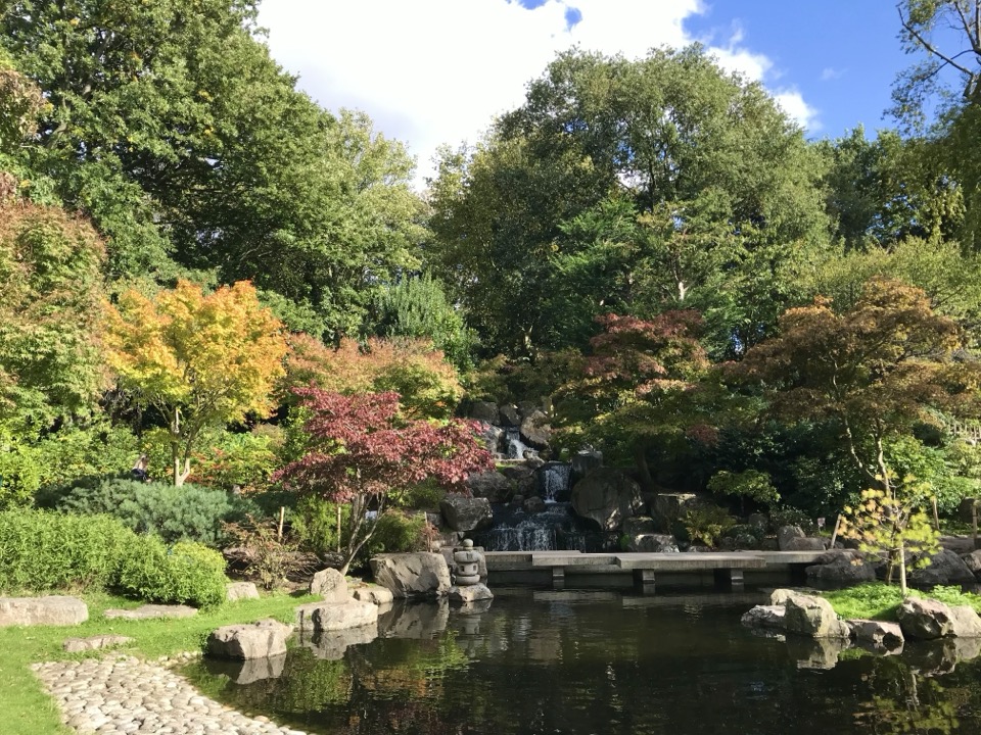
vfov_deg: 49.7
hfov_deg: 63.4
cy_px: 368
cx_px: 490
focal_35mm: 28
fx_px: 794
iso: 20
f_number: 1.8
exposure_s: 1/791
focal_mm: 3.99
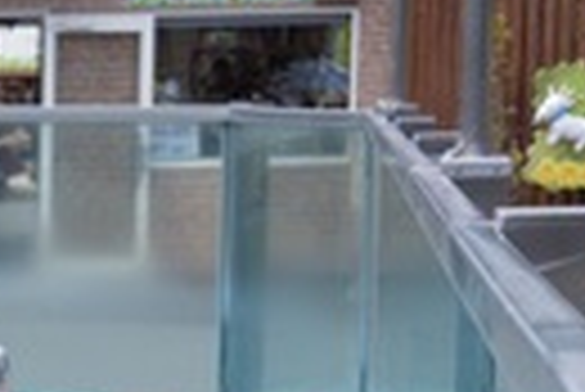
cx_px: -603
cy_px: 746
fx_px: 3481
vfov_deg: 6.3
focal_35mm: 214
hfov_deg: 9.0
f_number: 5.6
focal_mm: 48
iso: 125
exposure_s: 1/500
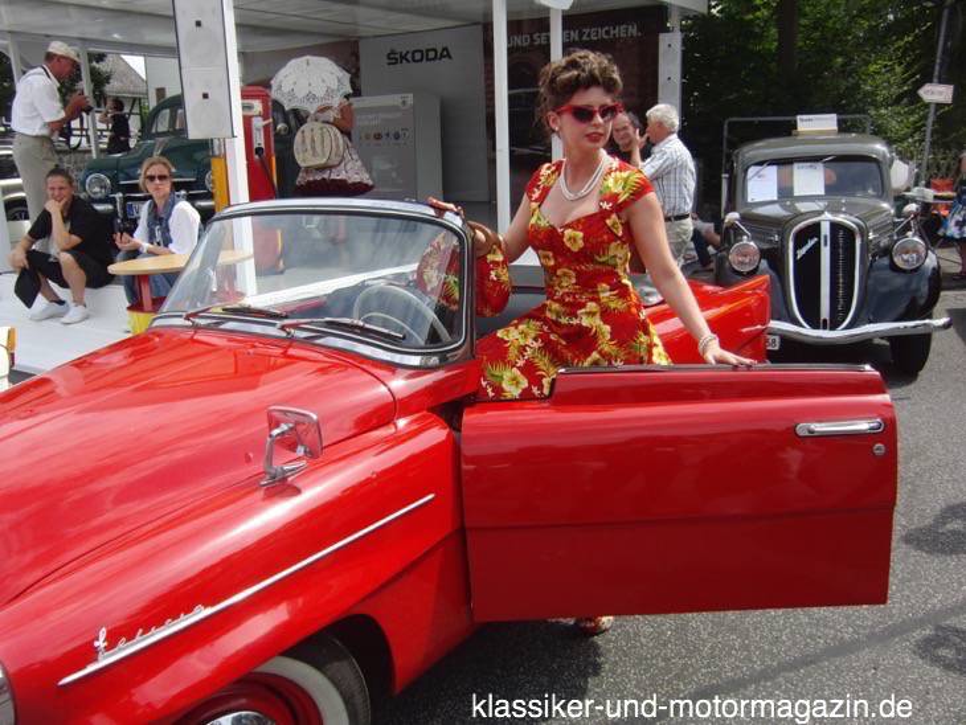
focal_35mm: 30
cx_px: 483
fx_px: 837
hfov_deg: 59.9
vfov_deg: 46.8
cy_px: 362
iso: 100
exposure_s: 1/800
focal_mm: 5.2
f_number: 3.5
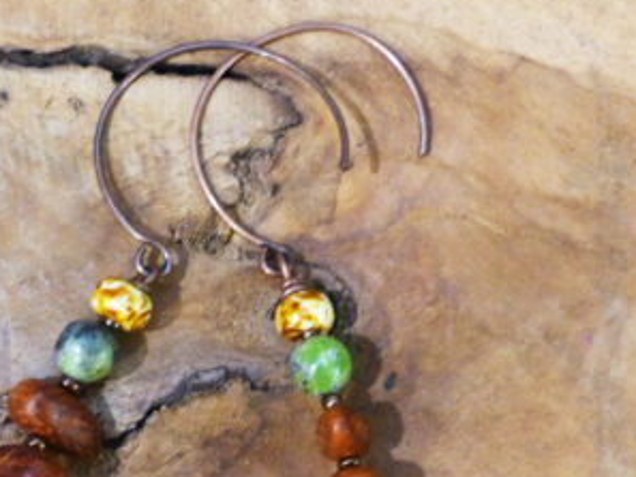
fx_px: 2040
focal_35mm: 111
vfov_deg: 13.2
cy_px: 466
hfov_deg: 17.7
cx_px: 242
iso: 400
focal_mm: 9.9
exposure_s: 1/15
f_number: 2.8
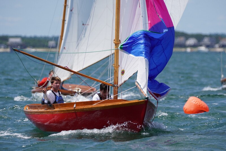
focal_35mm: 542
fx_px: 3398
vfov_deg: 2.5
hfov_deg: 3.8
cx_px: 113
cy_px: 76
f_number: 5.6
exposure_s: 1/1600
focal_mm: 361
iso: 250
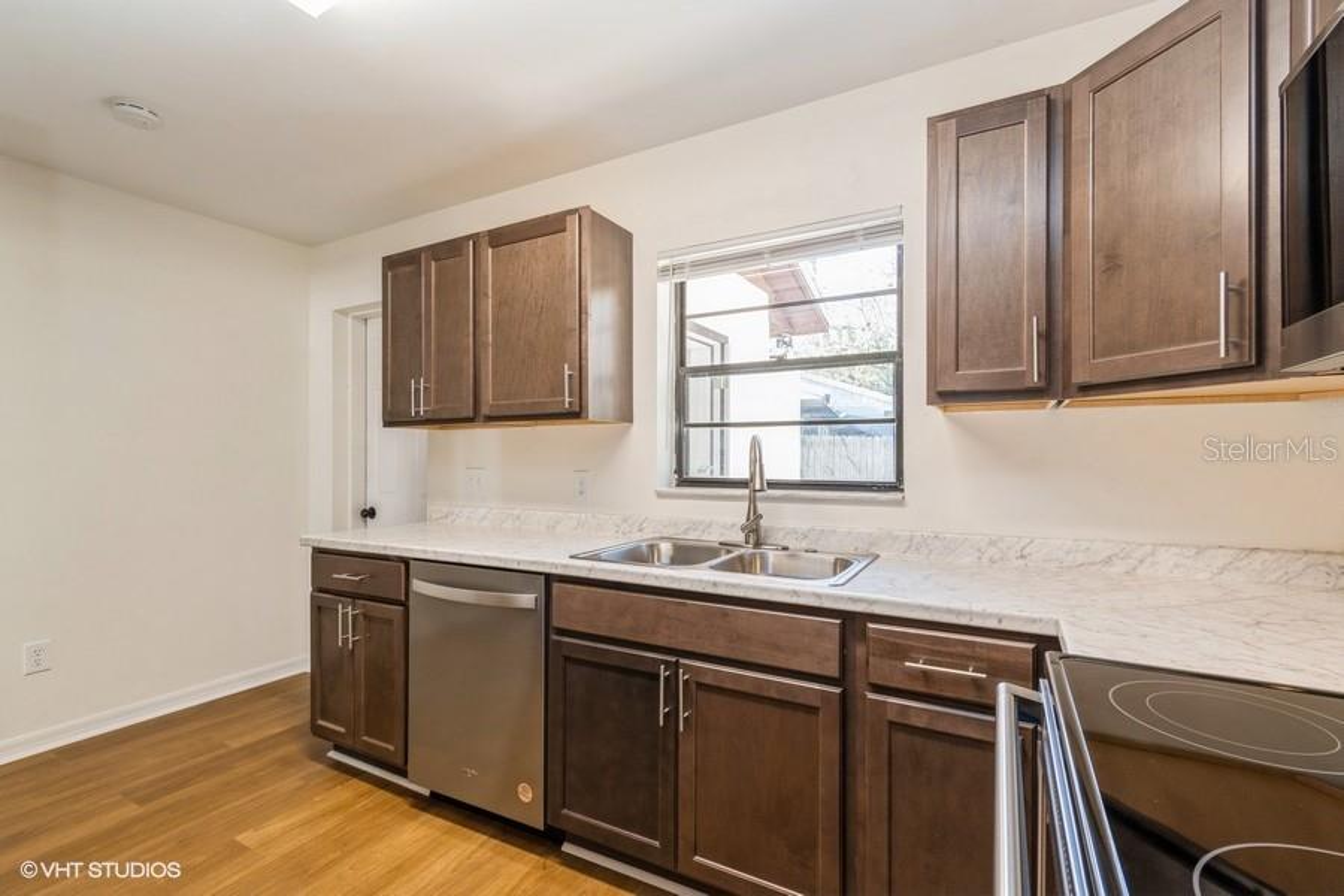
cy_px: 448
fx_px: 560
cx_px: 672
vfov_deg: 77.3
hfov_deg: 100.4
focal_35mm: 15
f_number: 8
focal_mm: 10
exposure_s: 1/6
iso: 200
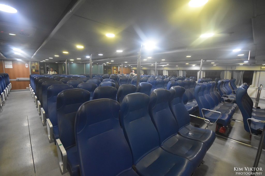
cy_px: 88
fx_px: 221
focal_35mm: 30
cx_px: 132
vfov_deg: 43.6
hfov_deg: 61.9
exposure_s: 1/60
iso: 2500
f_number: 5.6
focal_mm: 20
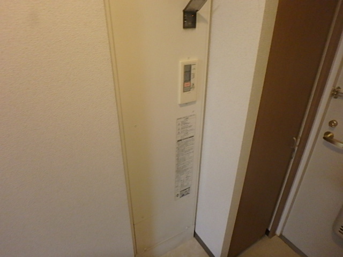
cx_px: 172
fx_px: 208
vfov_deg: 63.4
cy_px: 128
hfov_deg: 79.0
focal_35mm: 21
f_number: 3.5
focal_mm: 3.7
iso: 800
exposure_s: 1/30
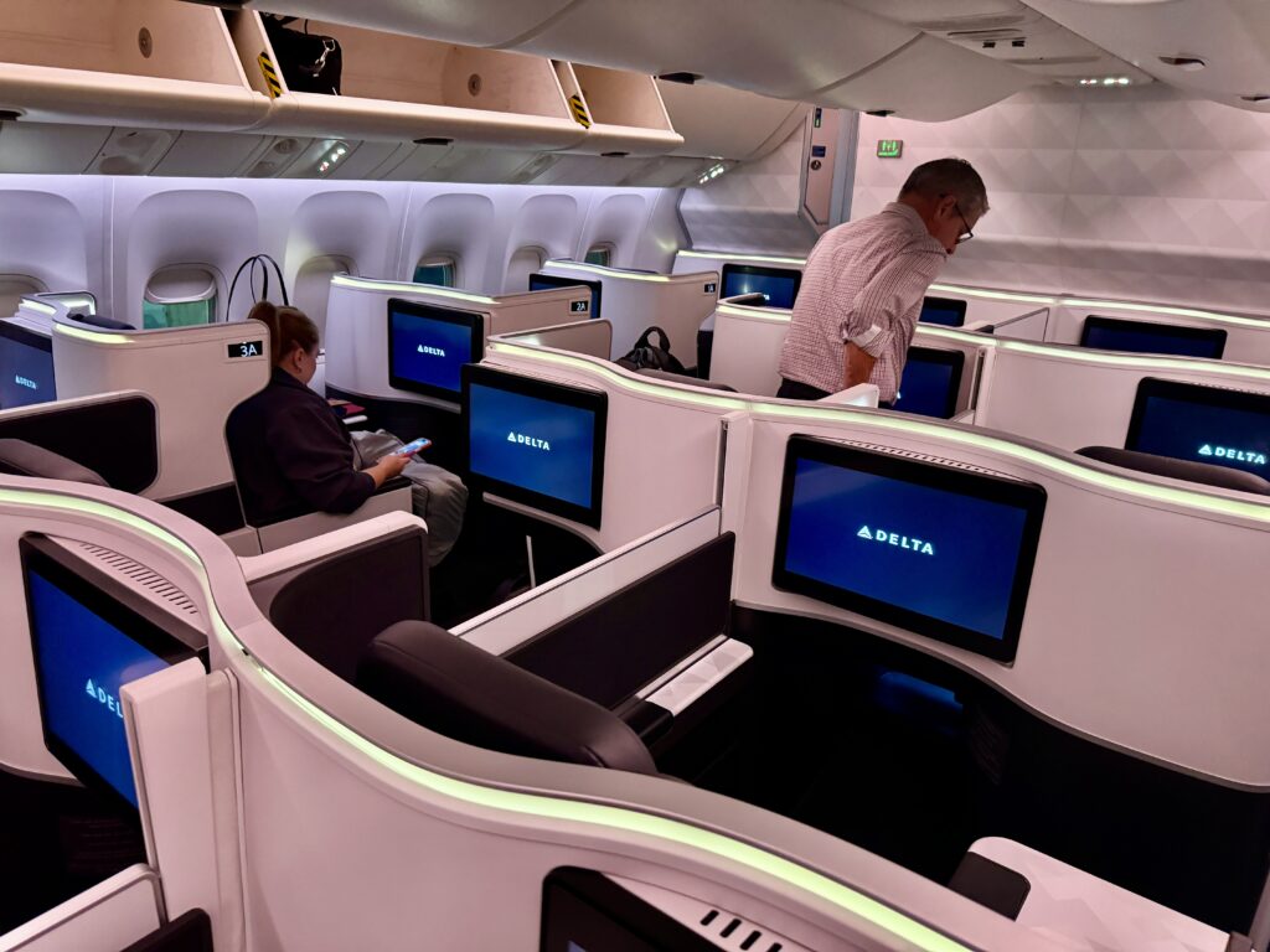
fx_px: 881
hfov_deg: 71.6
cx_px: 635
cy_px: 476
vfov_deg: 56.8
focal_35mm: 24
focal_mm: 6.86
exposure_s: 1/38
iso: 800
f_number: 1.78
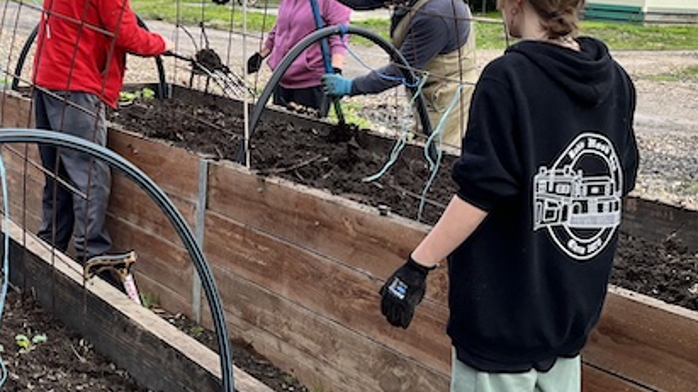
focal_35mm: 69
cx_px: 48
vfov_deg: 17.4
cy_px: 95
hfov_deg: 29.1
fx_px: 1277
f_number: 1.6
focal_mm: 5.1
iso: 50
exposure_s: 1/1199
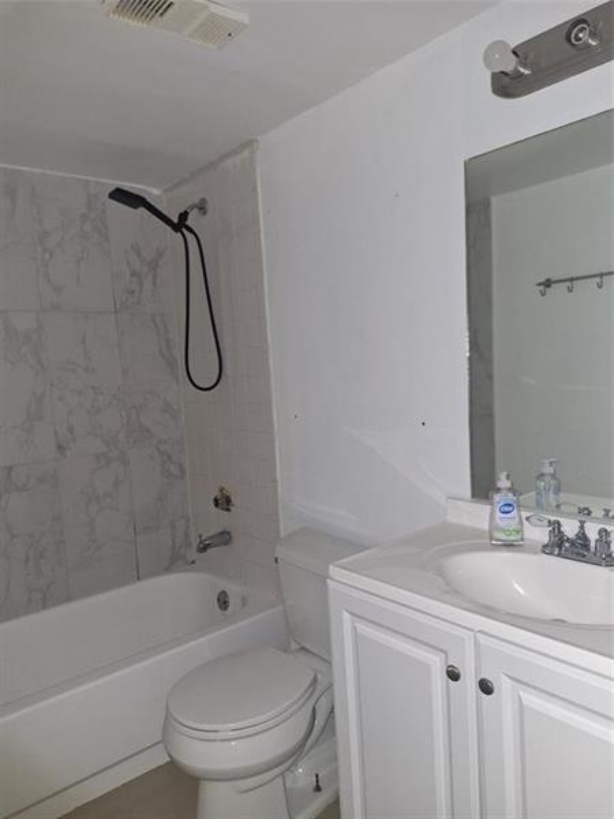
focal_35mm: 23
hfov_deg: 58.9
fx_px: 544
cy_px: 410
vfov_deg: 73.9
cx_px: 307
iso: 200
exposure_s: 1/30
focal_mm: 5.54
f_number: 1.8
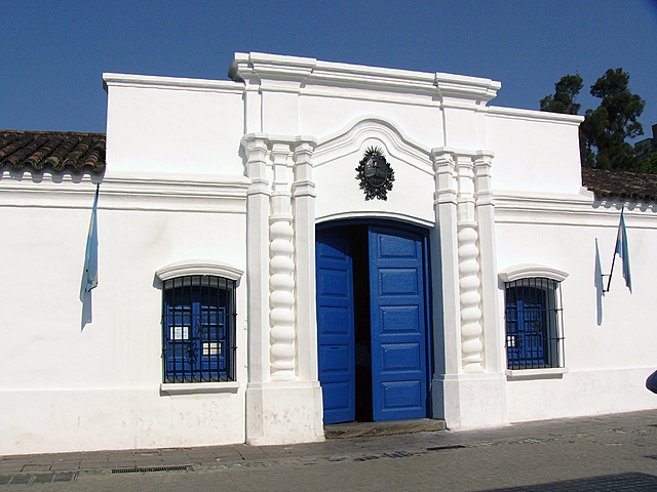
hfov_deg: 51.4
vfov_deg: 39.7
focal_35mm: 36
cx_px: 328
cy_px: 246
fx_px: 683
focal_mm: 6
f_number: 8
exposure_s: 1/1000
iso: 100
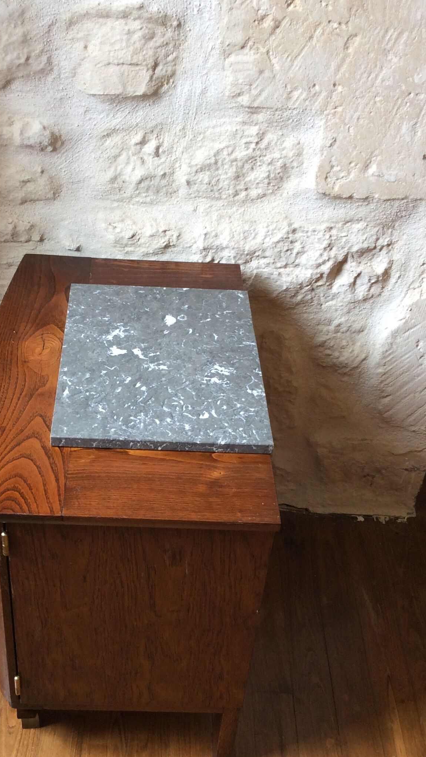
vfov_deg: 46.2
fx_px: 883
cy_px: 441
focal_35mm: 44
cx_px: 169
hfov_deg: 27.1
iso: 50
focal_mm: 3.3
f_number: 2.4
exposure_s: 1/25
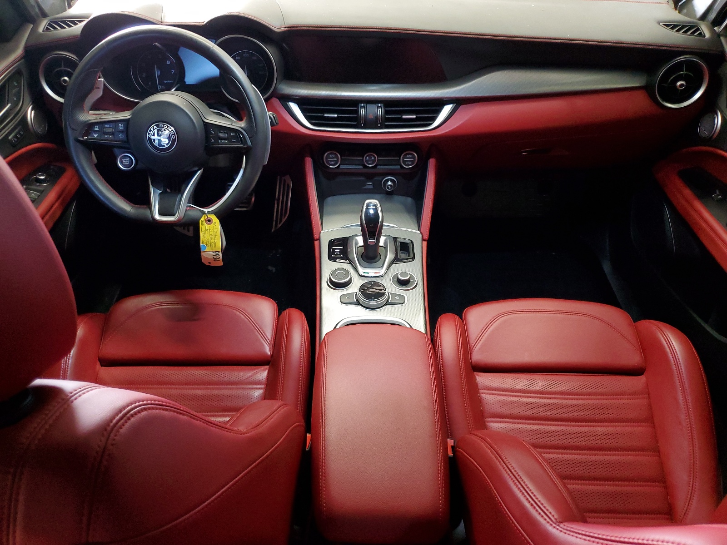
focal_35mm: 26
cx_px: 364
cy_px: 272
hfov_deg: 67.3
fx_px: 546
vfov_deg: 53.1
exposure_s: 1/30
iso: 291
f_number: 1.5
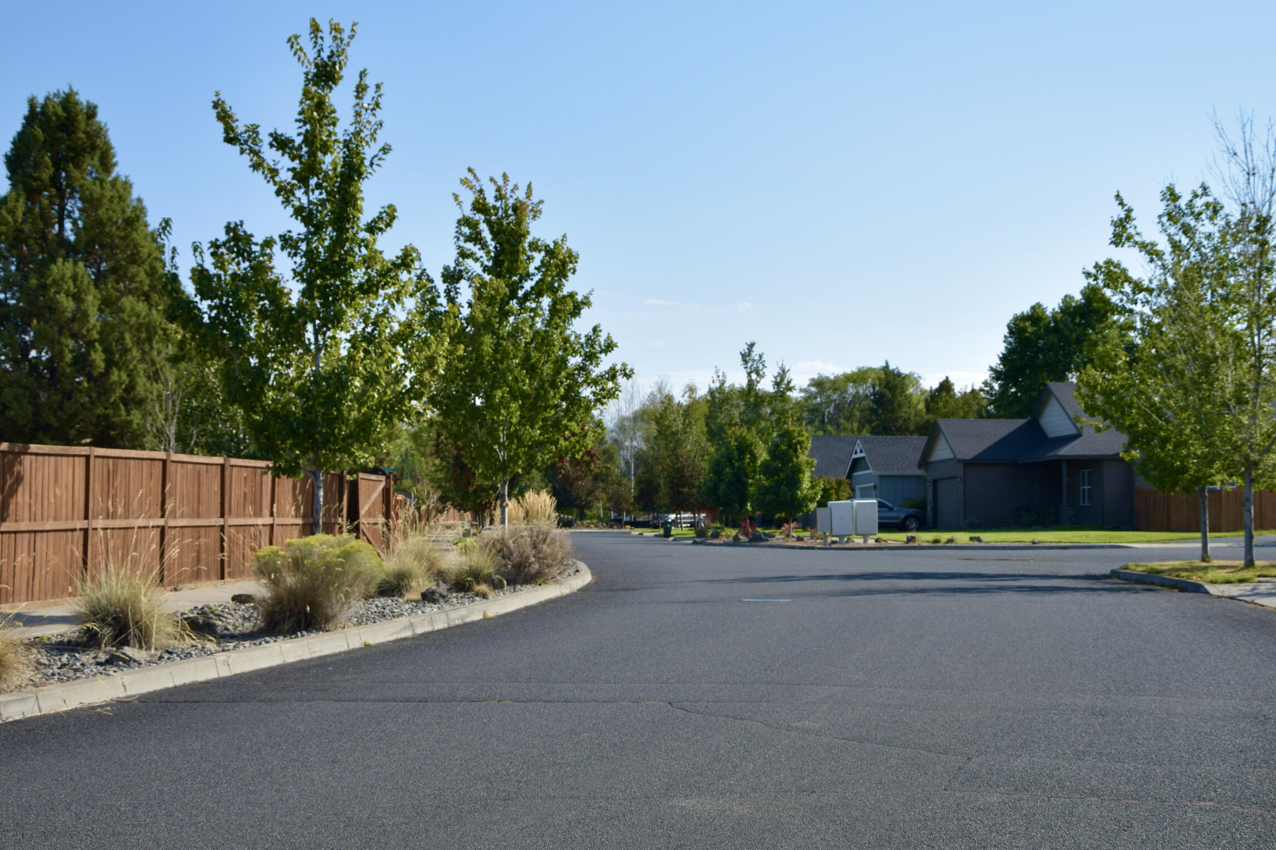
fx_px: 2091
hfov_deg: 33.9
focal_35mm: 59
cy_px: 441
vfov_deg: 23.0
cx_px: 702
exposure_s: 1/640
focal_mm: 30
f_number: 5.6
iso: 100
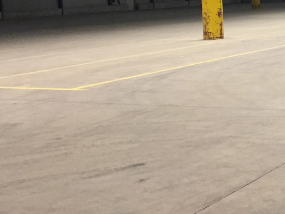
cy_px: 18
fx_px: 651
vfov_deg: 18.3
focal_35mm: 79
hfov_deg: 22.6
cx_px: 351
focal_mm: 4.15
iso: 250
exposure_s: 1/33
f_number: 2.2
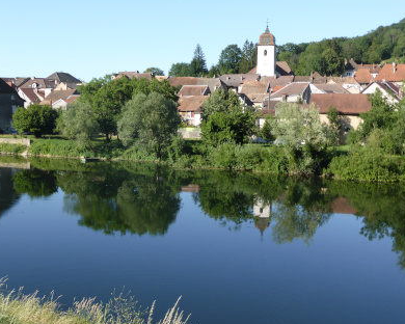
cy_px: 165
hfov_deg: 37.1
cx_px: 153
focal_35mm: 50
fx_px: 599
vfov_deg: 30.3
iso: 100
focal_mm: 6.9
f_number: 3.9
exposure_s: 1/400
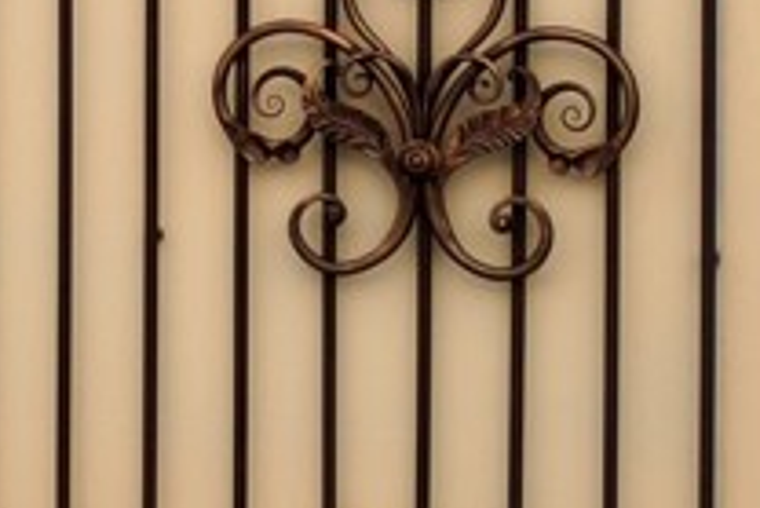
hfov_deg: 8.2
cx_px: -778
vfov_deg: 5.7
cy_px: -245
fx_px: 5070
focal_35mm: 240
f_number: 8
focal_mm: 26
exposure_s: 1/125
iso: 100
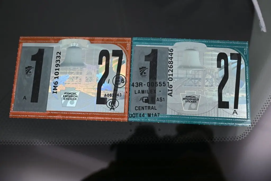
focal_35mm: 37
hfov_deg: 52.2
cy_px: 90
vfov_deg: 36.2
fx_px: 277
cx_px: 136
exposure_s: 1/250
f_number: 4.2
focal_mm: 24.5
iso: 250
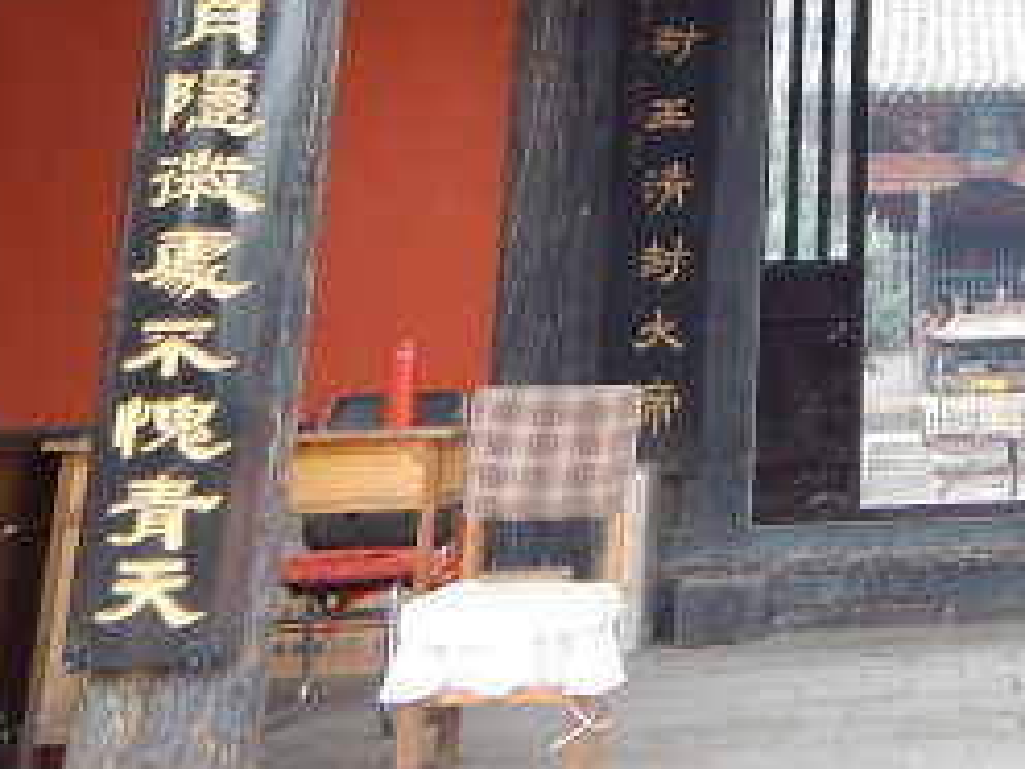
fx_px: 1895
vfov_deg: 20.8
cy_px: -238
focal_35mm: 64
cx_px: 1161
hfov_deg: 27.4
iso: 125
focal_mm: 4
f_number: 3
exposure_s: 1/100
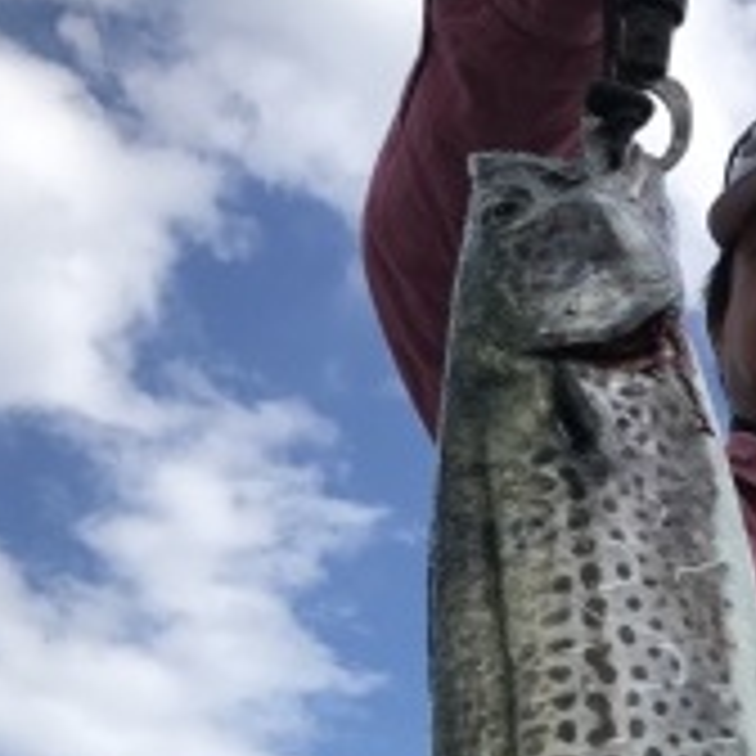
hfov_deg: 23.2
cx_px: 727
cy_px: 918
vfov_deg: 22.1
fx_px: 1779
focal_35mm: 72
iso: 20
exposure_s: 1/2227
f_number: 1.8
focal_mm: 3.99
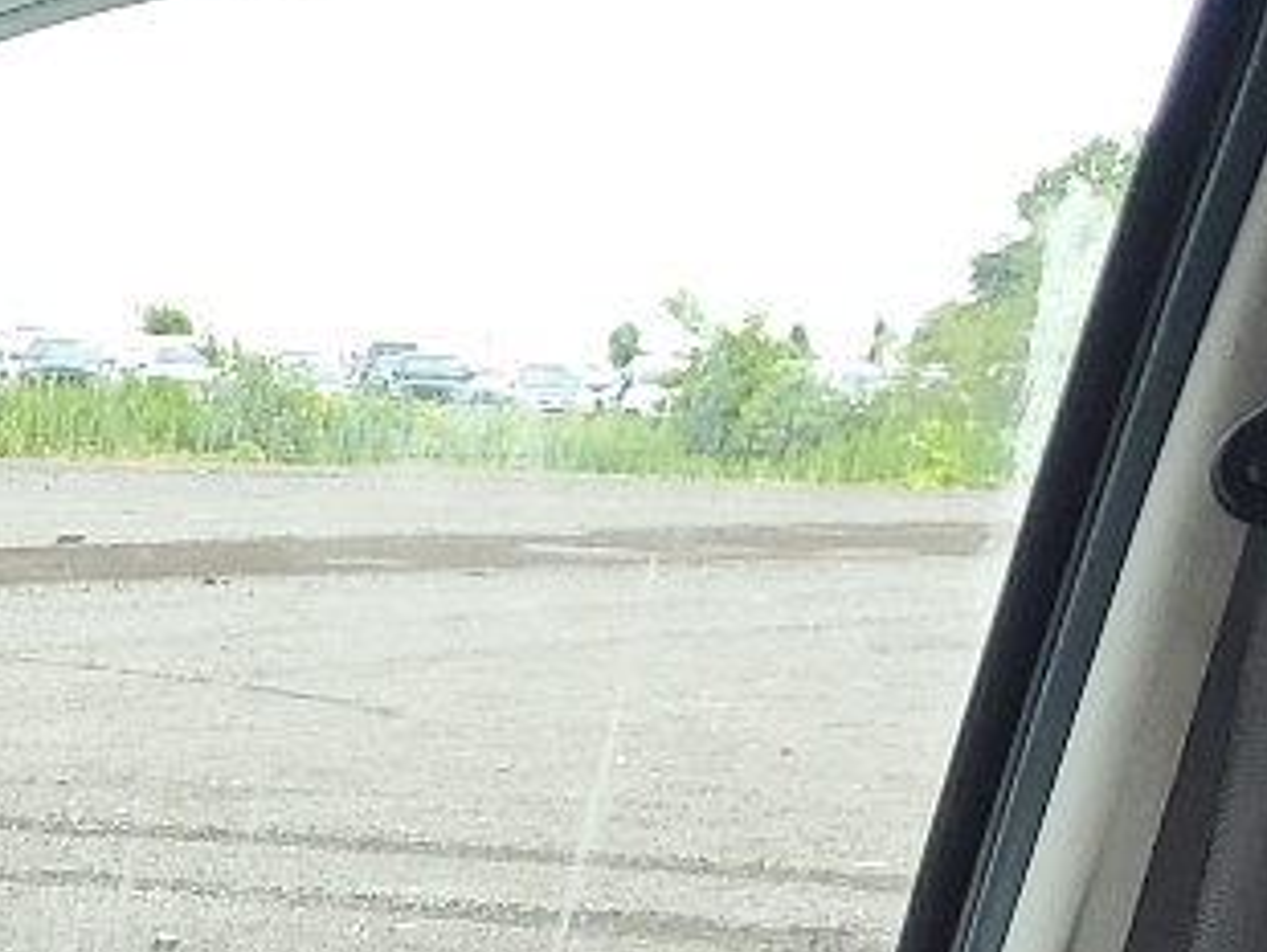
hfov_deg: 14.2
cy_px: 2386
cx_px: -335
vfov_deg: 9.6
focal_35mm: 134
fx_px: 4908
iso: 50
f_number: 1.5
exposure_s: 1/169
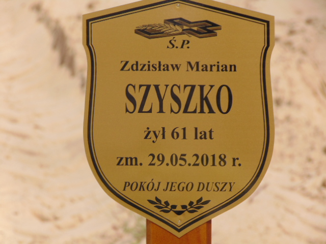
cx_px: 163
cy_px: 122
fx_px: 3569
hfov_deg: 5.2
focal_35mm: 379
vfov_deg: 3.9
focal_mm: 68
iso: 80
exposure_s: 1/250
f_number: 11
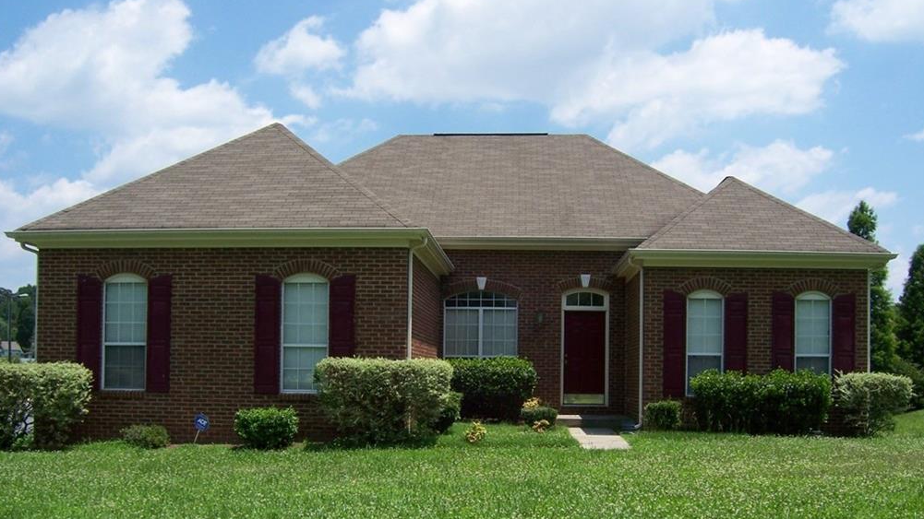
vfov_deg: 29.5
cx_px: 465
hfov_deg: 50.5
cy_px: 342
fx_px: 980
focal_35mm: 40
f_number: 4.5
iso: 80
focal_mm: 6
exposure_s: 1/640
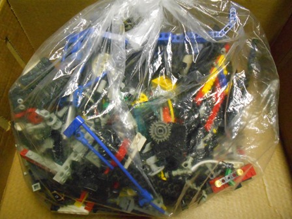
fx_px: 219
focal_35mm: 26
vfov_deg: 53.1
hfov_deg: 67.3
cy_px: 110
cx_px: 146
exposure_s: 1/60
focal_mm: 4.6
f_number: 3.2
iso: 800
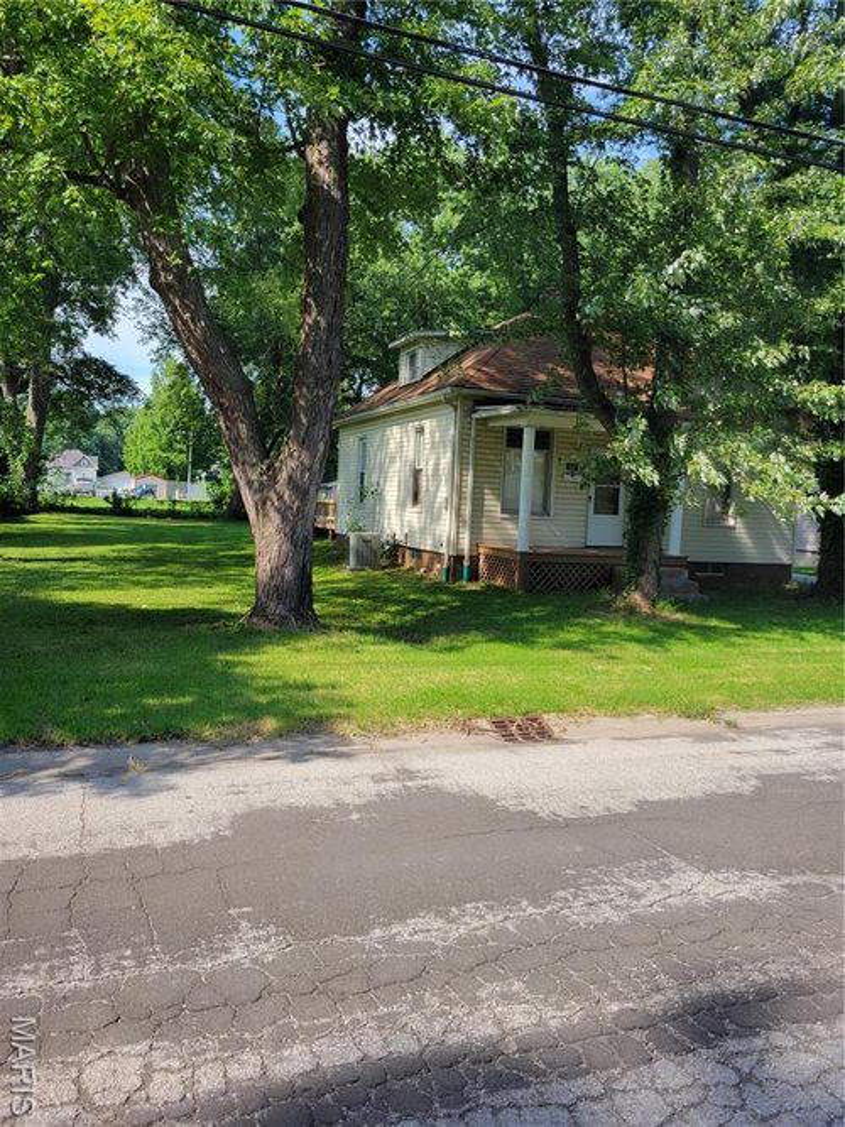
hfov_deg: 53.0
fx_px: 847
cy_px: 564
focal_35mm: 26
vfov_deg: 67.3
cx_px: 422
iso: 40
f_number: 1.8
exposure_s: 1/892
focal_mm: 5.4
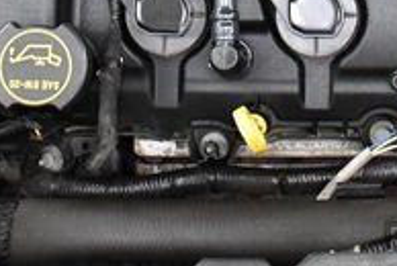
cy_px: -163
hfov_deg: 16.9
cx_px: 354
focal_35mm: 119
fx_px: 1314
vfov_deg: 11.0
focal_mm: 18
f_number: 3.5
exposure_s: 1/125
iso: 3200
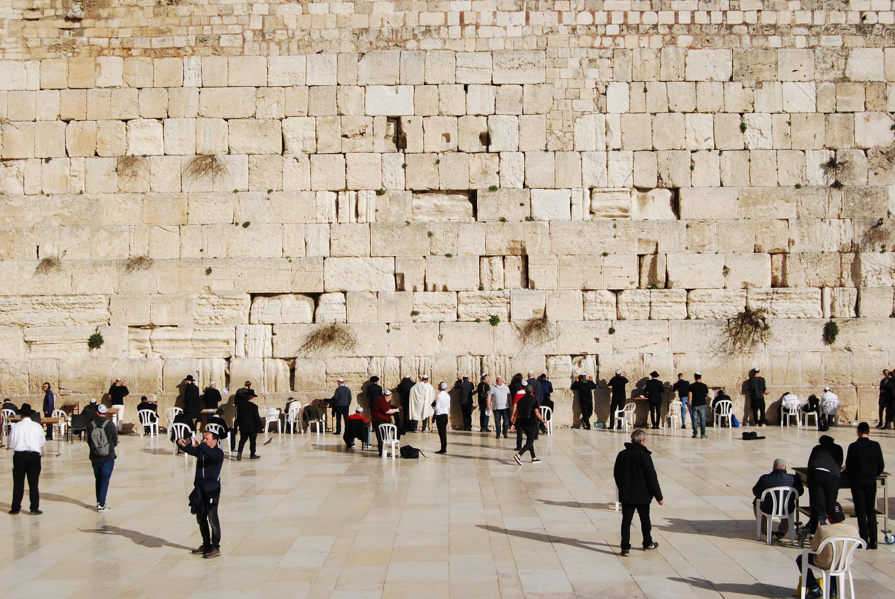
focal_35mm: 48
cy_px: 300
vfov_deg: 28.1
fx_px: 1195
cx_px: 448
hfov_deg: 41.1
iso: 100
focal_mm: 32
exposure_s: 1/400
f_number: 10
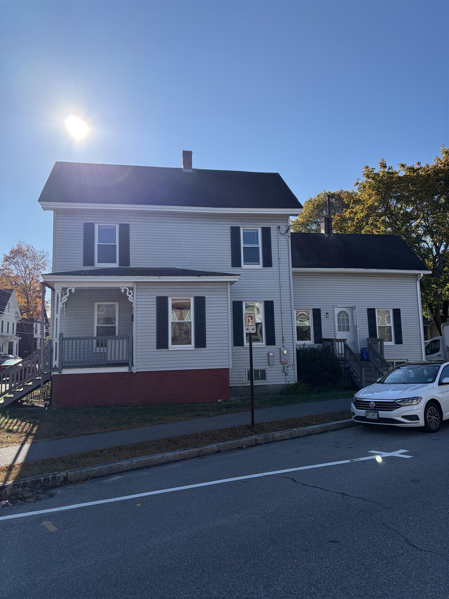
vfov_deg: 67.3
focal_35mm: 26
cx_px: 224
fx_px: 450
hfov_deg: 53.1
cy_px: 300
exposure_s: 1/3831
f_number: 1.6
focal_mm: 5.96
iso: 64
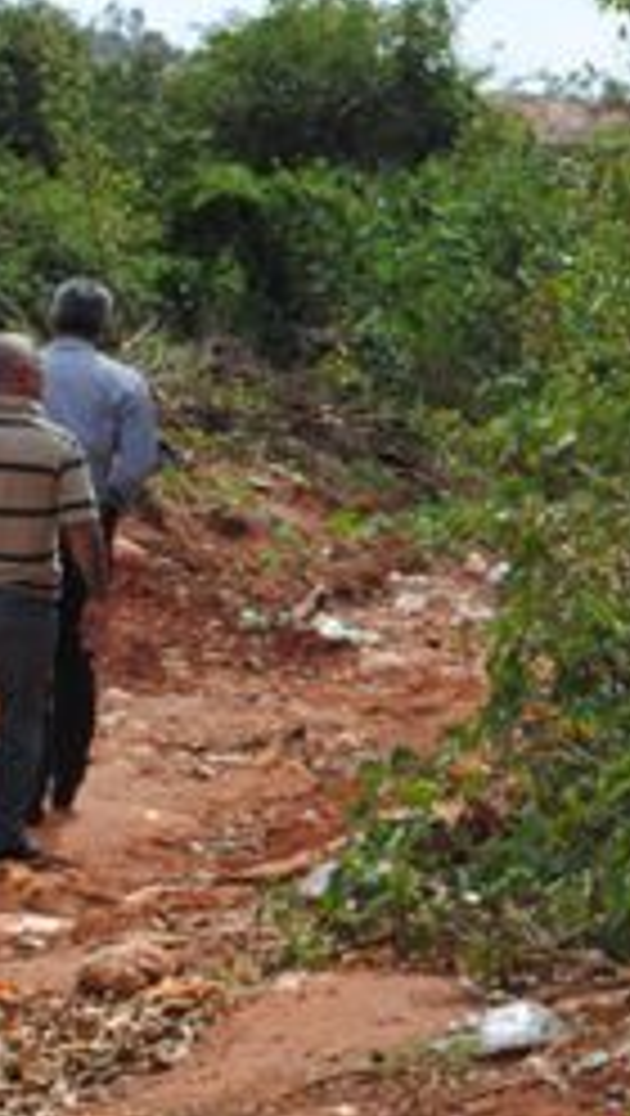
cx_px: 1242
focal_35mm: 152
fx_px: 4502
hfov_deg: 7.7
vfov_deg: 14.0
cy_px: 169
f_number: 7.1
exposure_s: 1/200
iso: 100
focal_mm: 30
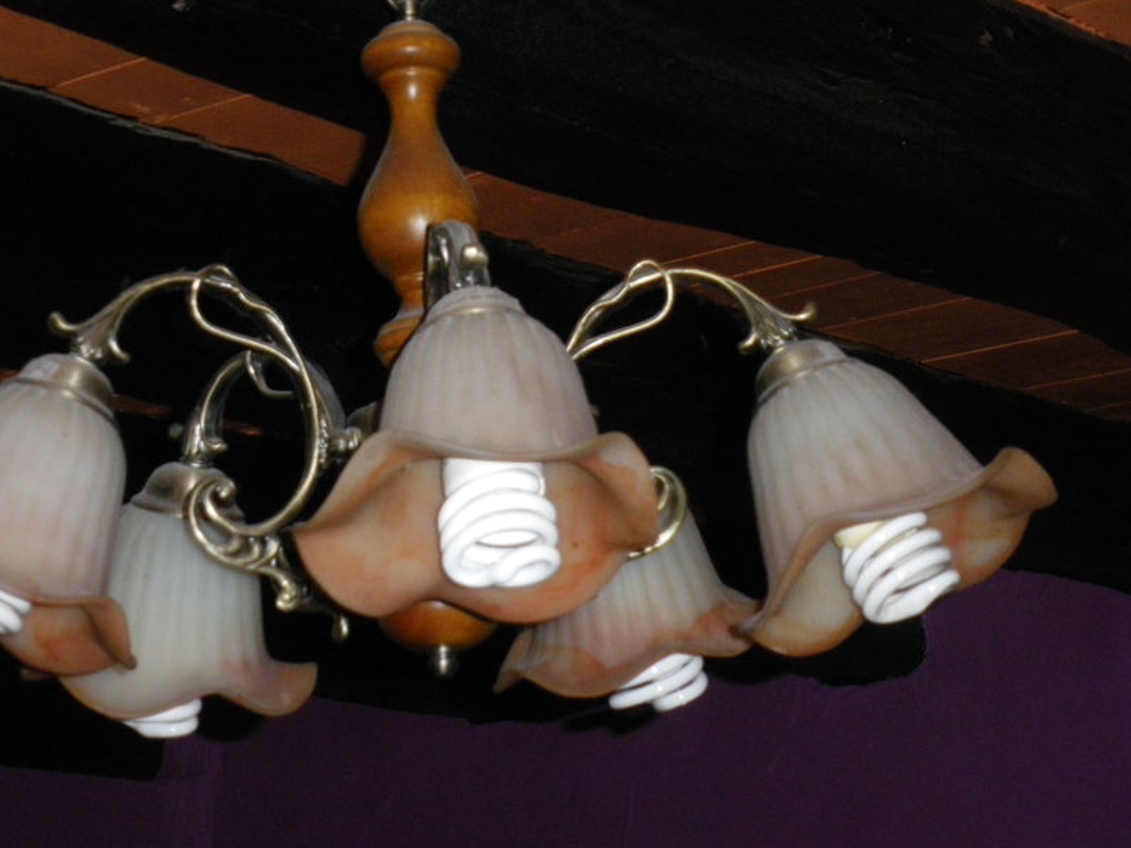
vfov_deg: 14.6
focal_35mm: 101
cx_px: 438
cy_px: 354
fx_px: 3300
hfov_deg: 19.4
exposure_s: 1/80
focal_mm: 14.1
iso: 400
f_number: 4.8
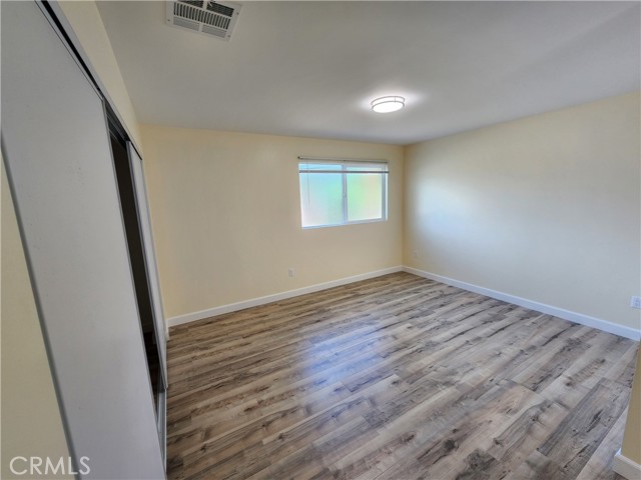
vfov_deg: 89.9
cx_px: 320
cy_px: 240
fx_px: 241
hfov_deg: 106.2
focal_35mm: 13
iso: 64
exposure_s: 1/60
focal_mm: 2.2
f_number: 2.2
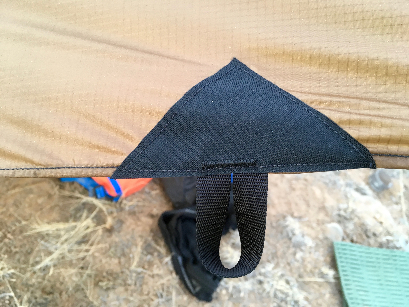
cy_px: 154
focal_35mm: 29
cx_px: 204
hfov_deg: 61.7
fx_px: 343
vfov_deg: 48.2
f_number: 2.2
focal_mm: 4.15
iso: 64
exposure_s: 1/30
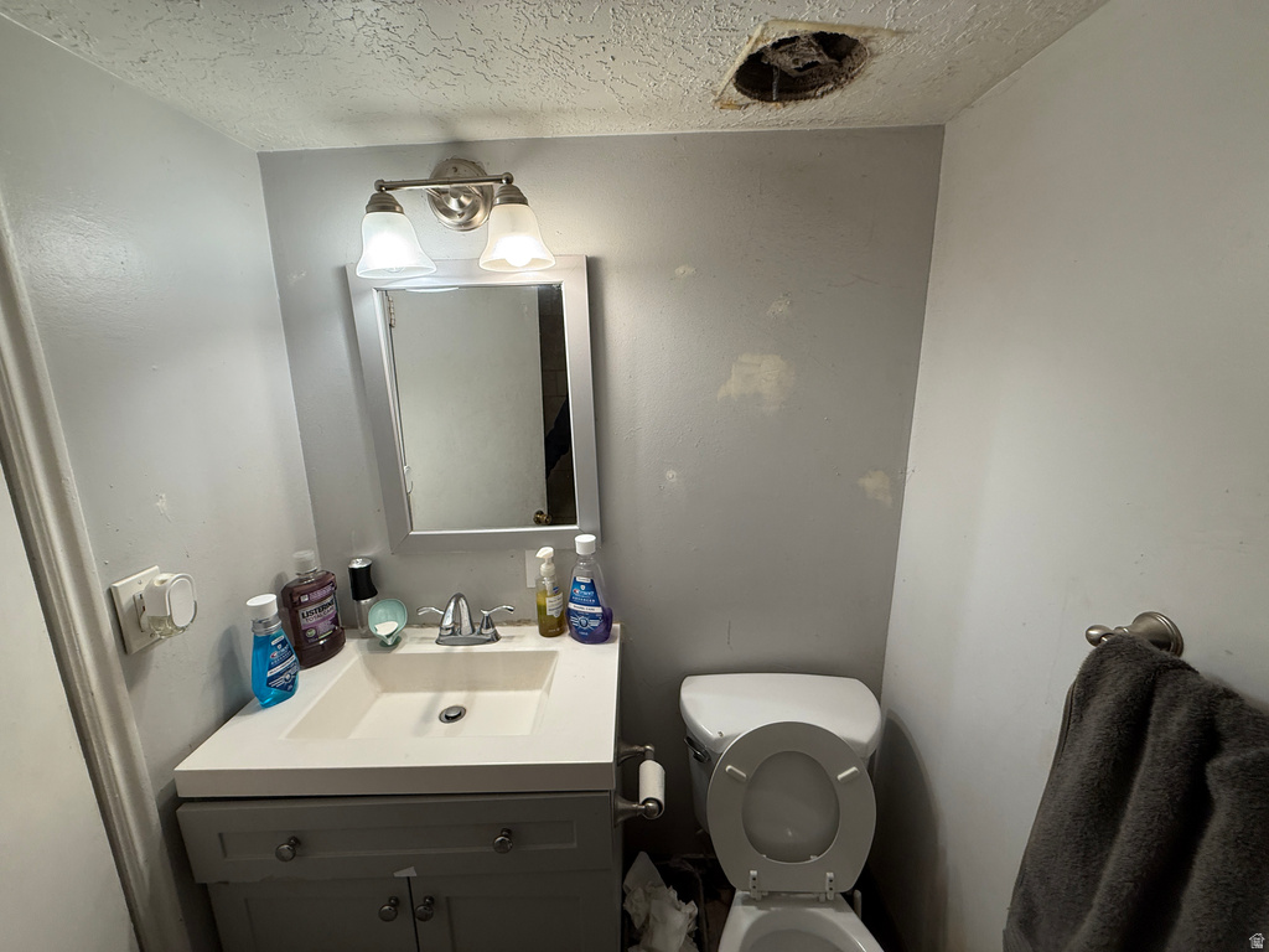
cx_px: 634
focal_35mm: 14
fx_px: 513
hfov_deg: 102.1
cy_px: 476
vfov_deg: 85.7
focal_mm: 2.22
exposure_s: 1/120
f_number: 2.2
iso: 160
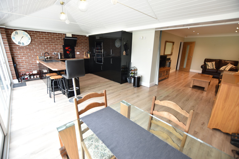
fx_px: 100
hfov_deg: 100.4
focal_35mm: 15
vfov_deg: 77.3
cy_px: 80
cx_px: 120
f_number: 3.5
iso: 100
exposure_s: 1/15
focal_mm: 10
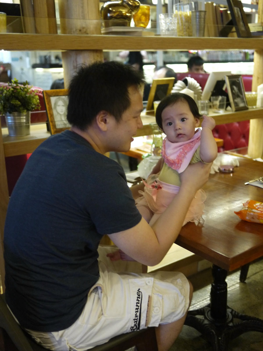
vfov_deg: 46.8
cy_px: 176
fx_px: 405
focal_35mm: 40
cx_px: 132
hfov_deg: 36.0
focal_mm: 20
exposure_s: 1/30
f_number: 1.7
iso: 800
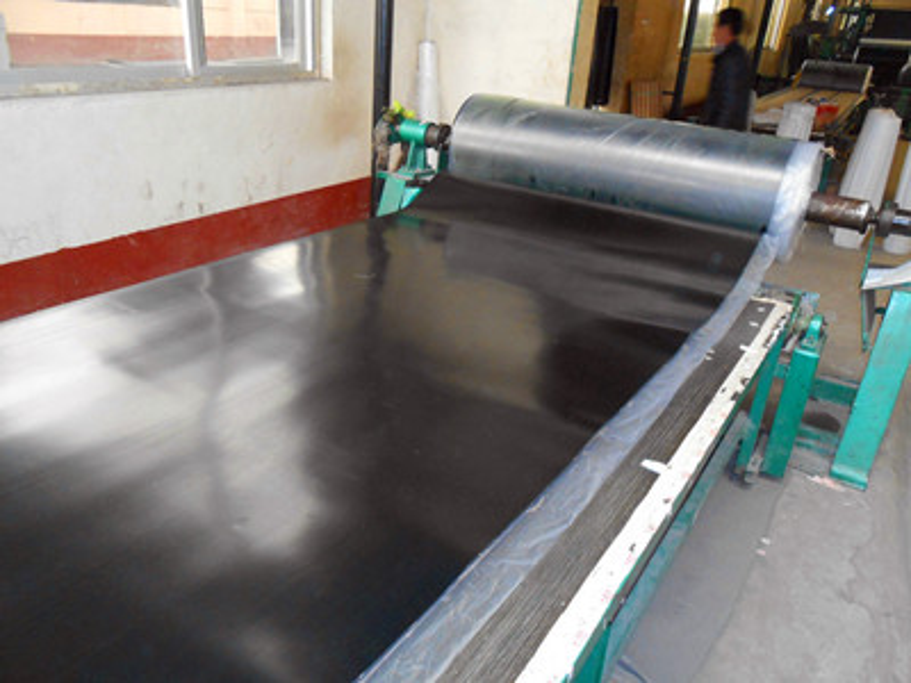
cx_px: 456
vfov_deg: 53.1
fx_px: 684
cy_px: 342
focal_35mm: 26
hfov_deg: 67.3
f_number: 3.5
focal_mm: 4.6
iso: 400
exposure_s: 1/25
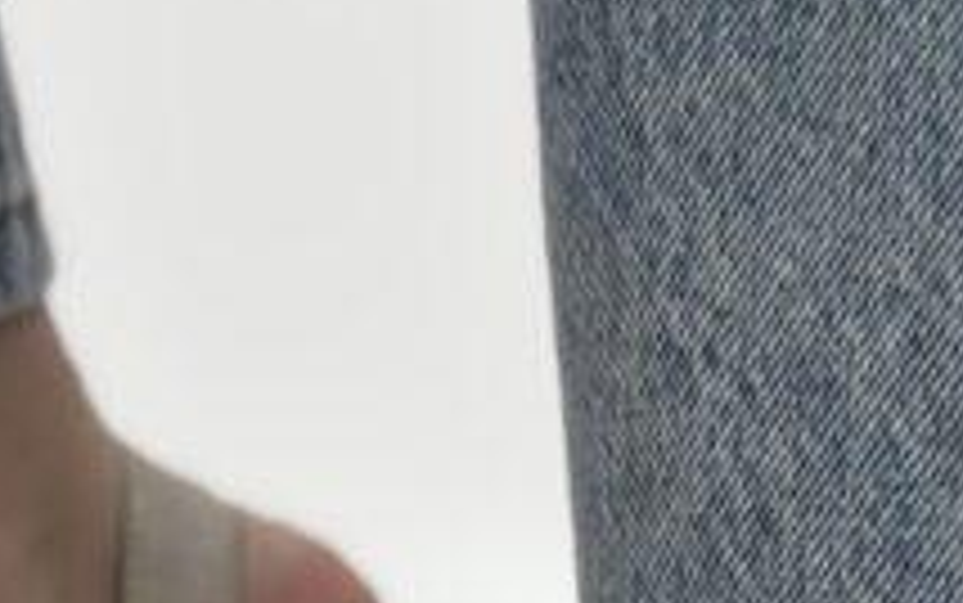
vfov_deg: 6.5
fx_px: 4989
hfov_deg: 11.0
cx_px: 396
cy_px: 1552
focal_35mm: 190
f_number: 1.78
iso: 200
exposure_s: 1/100
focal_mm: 6.86
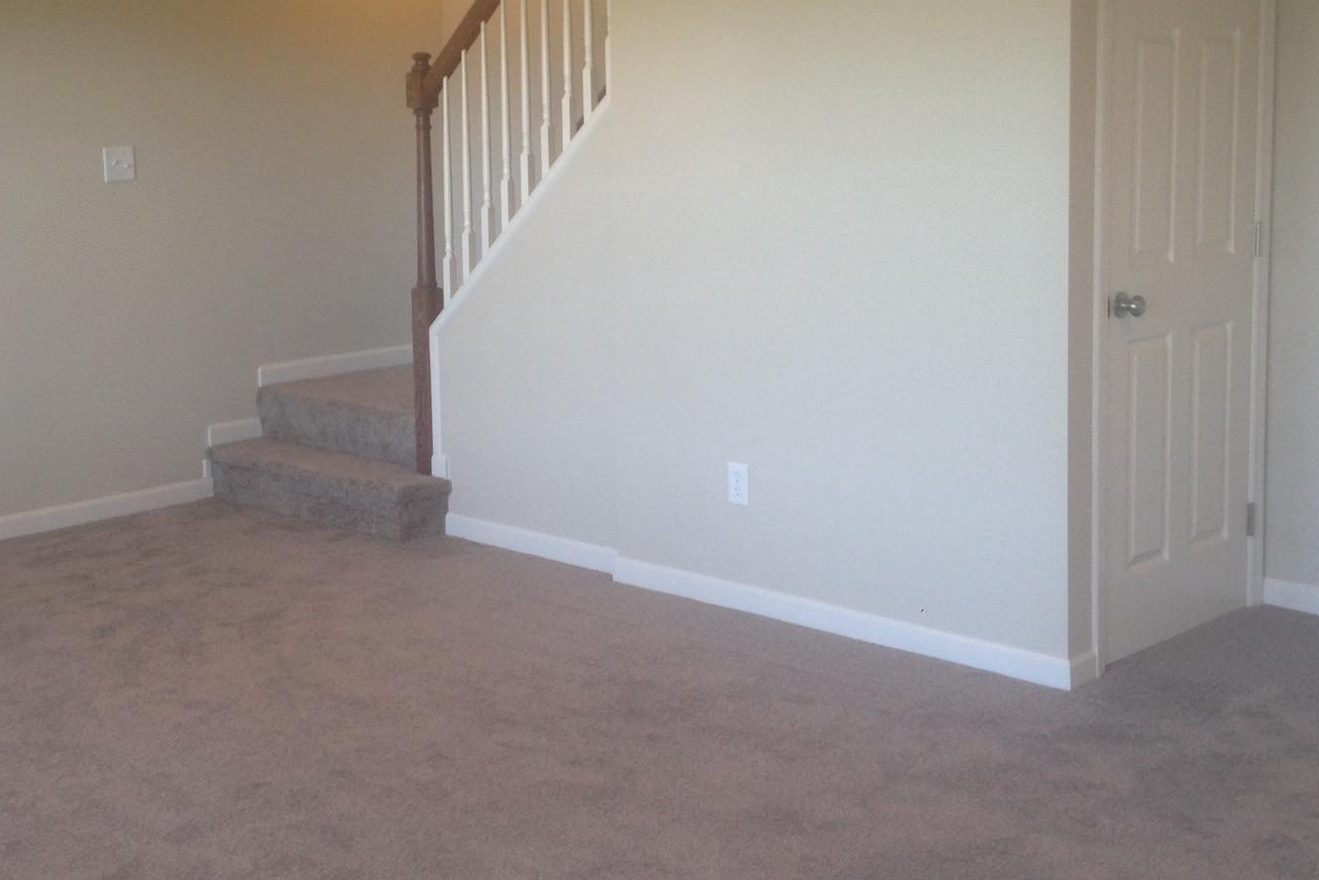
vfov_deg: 24.1
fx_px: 2052
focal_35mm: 56
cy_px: 287
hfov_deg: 35.6
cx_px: 611
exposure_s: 1/20
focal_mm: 4.28
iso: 50
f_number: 2.4
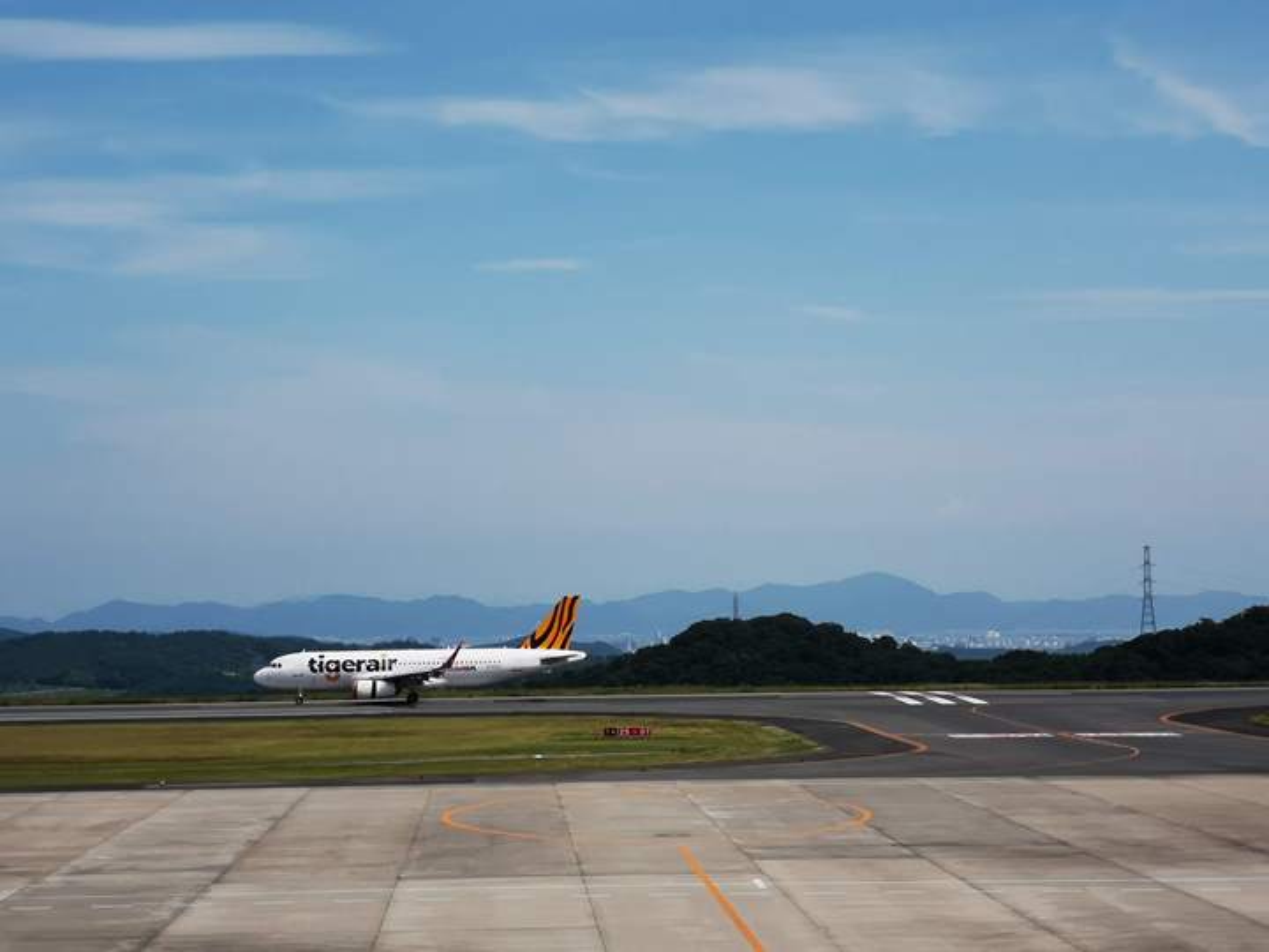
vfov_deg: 15.4
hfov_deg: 20.4
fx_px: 3519
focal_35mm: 96
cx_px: 634
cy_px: 476
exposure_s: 1/3413
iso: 50
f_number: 2.4
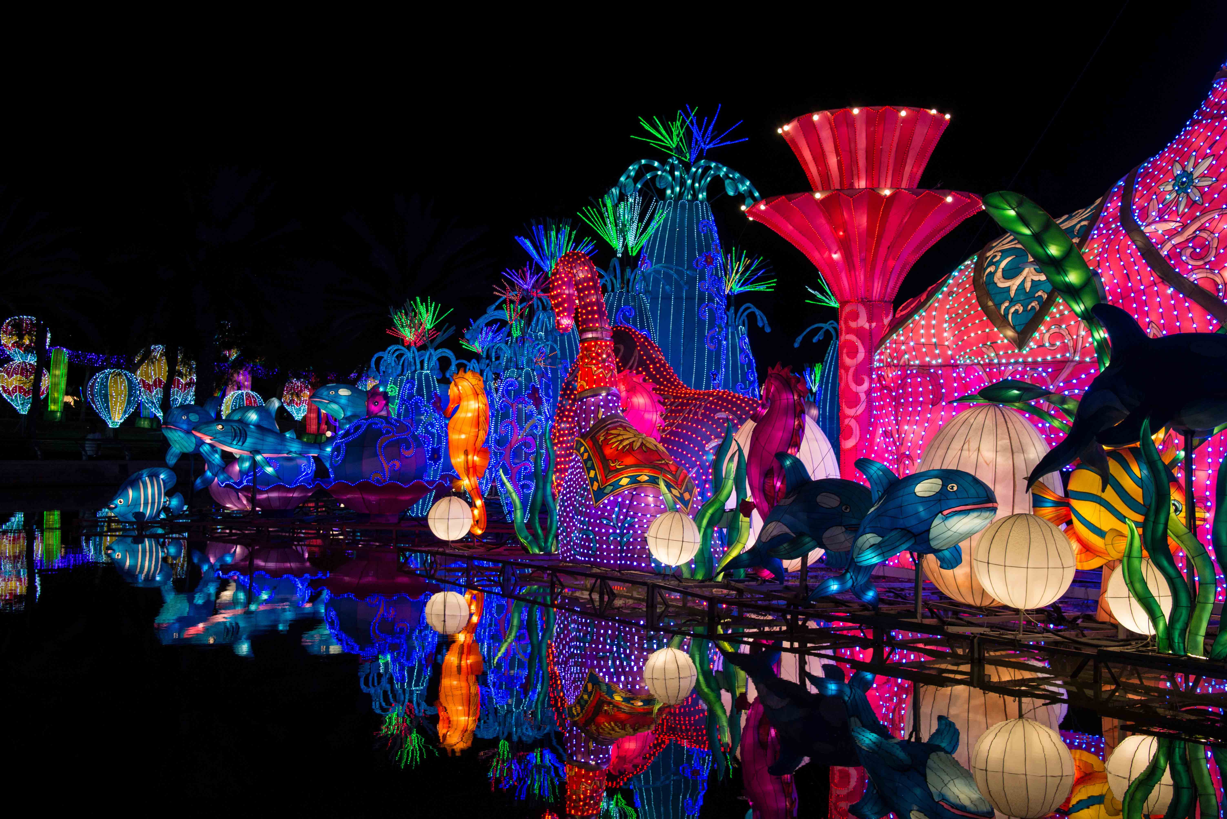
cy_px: 410
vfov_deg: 27.0
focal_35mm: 50
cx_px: 614
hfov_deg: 39.6
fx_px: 1705
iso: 800
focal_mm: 50
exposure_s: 1/60
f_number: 8
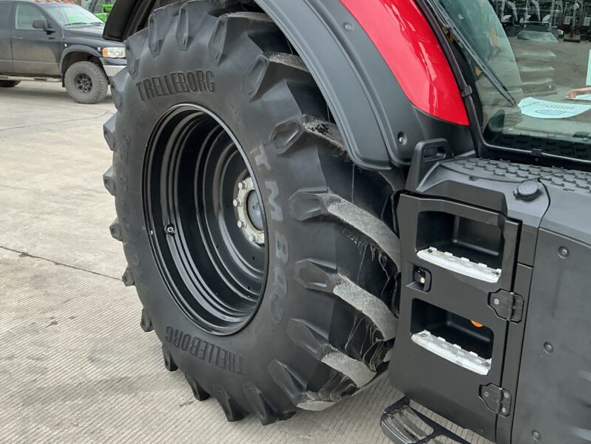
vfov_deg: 39.7
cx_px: 325
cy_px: 224
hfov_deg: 51.3
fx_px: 615
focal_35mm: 36
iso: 50
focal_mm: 3
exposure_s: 1/122
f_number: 1.8
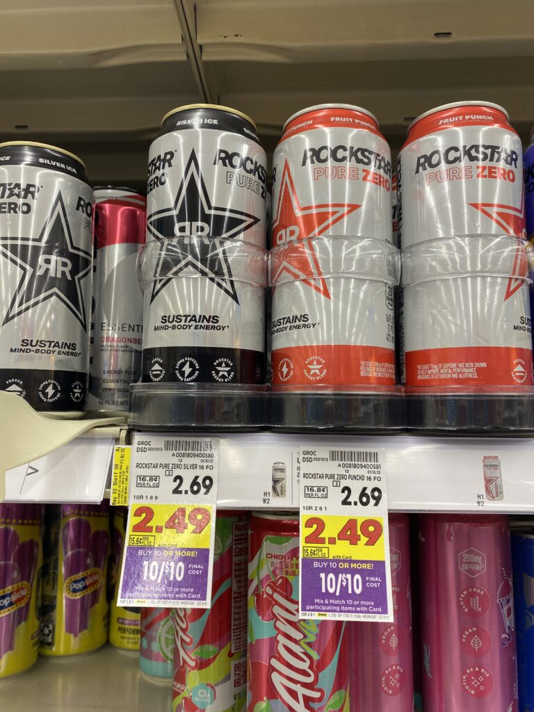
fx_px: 535
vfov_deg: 67.3
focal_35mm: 26
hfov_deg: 53.1
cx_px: 267
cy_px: 356
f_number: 1.8
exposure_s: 1/59
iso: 64
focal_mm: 4.25
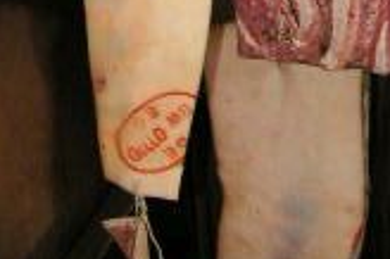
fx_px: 1667
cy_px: -318
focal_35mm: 154
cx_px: 376
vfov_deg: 8.3
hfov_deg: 13.2
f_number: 2.8
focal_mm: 5.8
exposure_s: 1/40
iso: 200
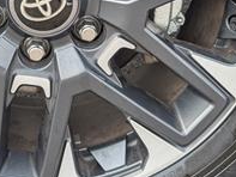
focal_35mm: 78
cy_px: -28
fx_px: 532
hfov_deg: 24.5
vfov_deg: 18.1
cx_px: 41
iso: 24
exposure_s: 1/286
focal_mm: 6.9
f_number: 1.68
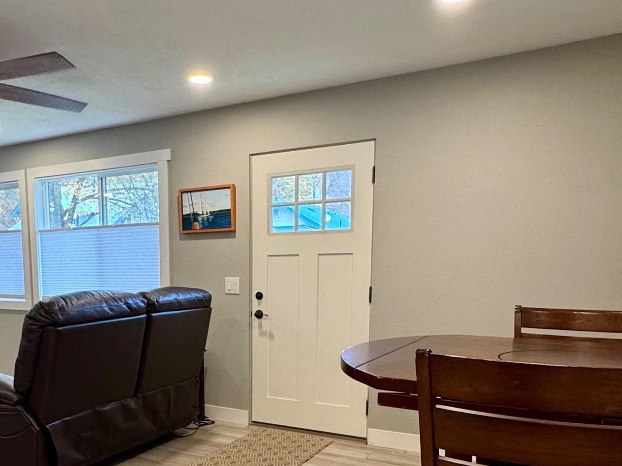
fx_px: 575
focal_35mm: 32
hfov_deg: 55.9
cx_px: 219
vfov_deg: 42.8
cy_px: 347
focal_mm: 2.22
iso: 250
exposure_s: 1/120
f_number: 2.2
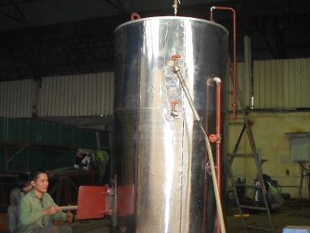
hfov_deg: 40.4
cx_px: 155
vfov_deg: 30.9
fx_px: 421
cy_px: 130
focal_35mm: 47
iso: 320
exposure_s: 1/45
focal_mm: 6.3
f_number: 3.2
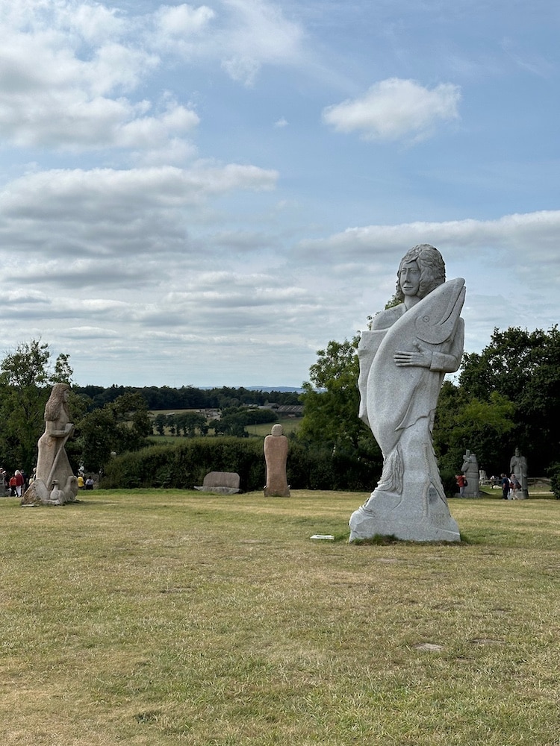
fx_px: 1035
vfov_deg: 39.7
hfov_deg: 30.3
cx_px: 280
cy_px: 373
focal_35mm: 48
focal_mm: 6.86
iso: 64
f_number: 1.78
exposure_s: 1/7092
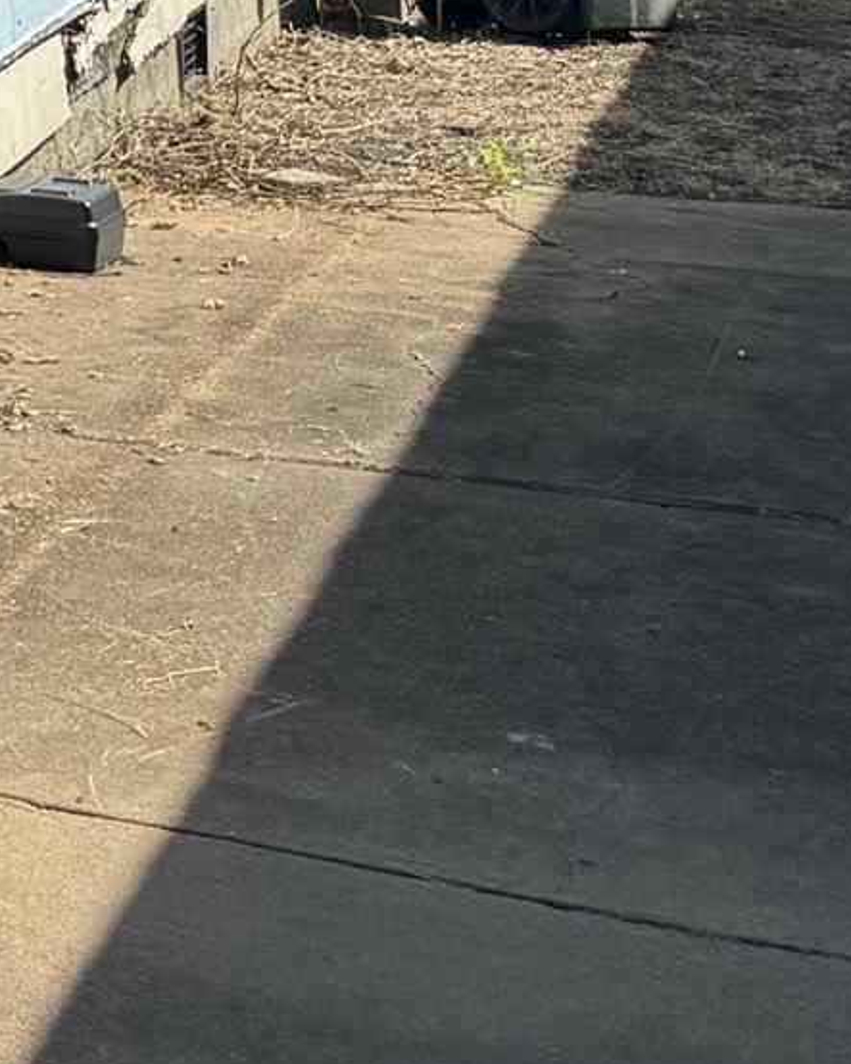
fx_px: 4094
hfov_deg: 8.7
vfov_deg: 13.0
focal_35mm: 130
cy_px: -1029
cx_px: -2075
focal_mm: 6.76
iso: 80
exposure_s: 1/1767
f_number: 1.78
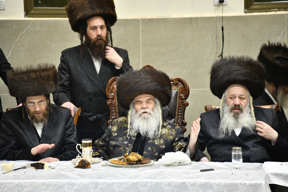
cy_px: 96
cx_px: 144
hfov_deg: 8.2
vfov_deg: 5.5
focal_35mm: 250
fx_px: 2000
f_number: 5.6
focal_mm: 250
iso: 800
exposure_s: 1/160
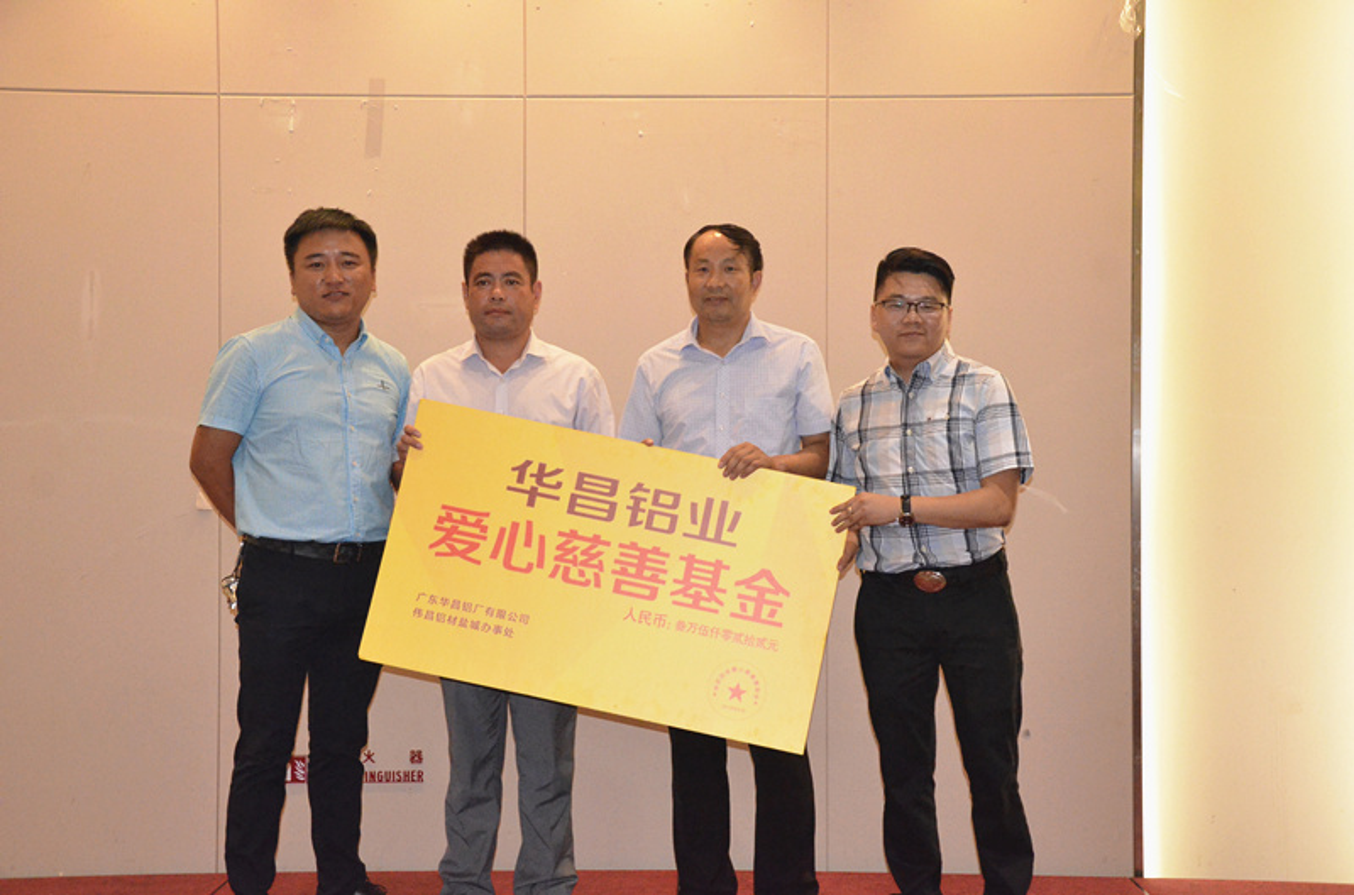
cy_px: 448
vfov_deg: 29.7
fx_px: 1688
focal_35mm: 45
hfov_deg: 43.7
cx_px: 677
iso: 6400
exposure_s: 1/160
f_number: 5.6
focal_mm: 30
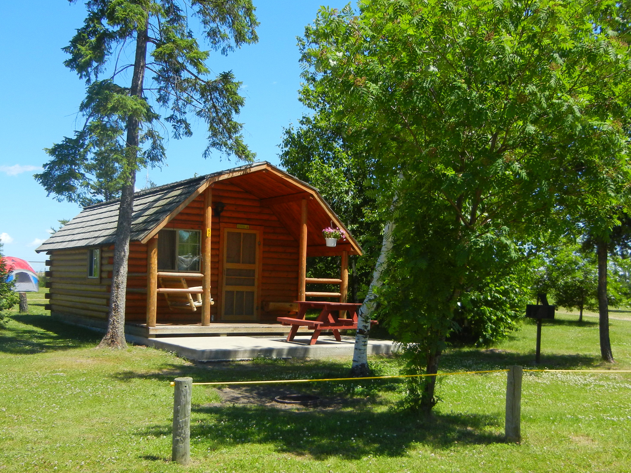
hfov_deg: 45.8
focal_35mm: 41
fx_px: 747
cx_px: 312
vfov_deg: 34.9
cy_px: 300
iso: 160
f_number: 3.5
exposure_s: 1/898
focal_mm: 5.4
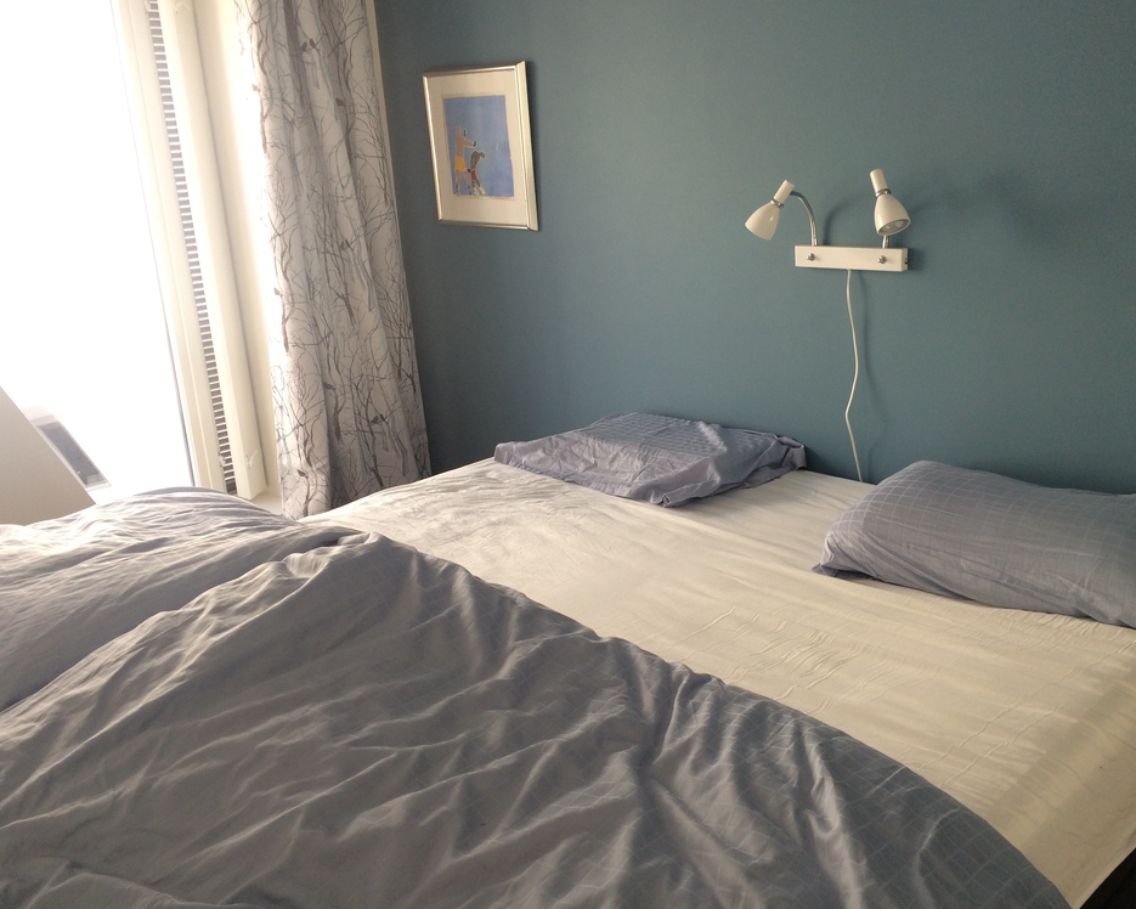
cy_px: 446
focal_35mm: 31
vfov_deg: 47.1
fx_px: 1042
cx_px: 604
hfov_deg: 57.1
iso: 50
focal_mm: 4.15
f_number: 2.2
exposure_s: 1/100
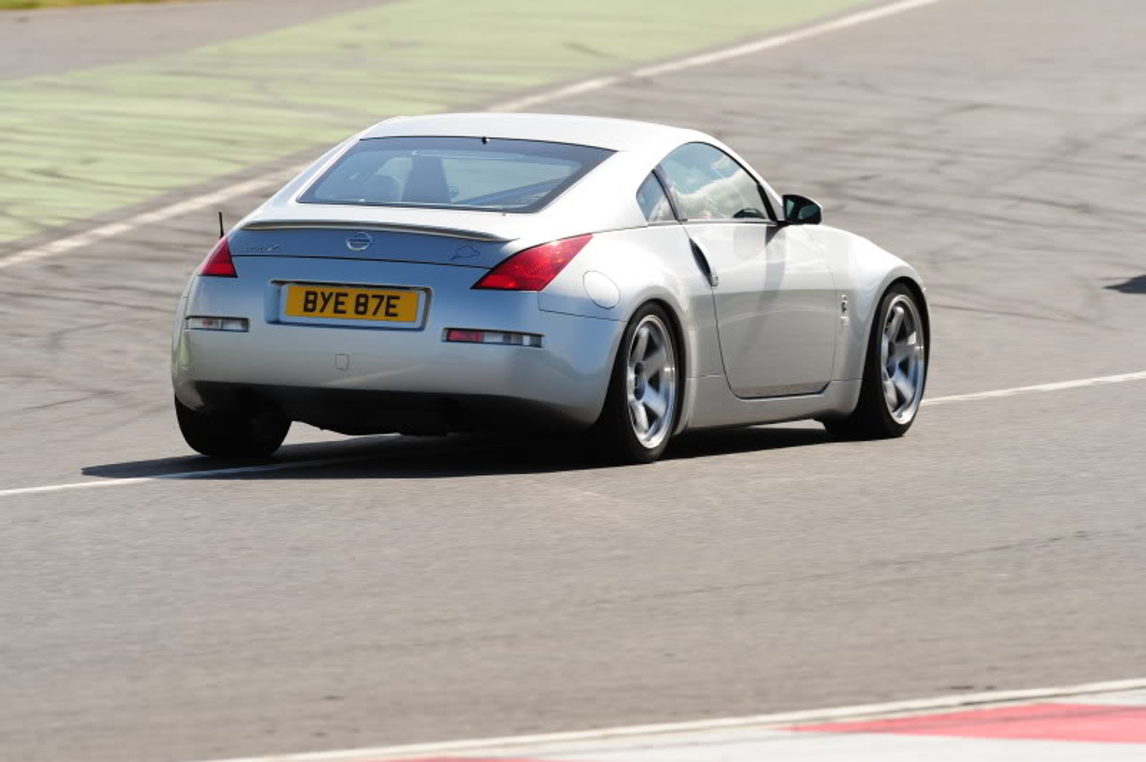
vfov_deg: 2.3
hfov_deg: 3.4
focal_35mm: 600
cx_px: 573
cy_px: 381
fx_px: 19084
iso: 200
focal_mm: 600
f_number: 10
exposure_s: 1/320
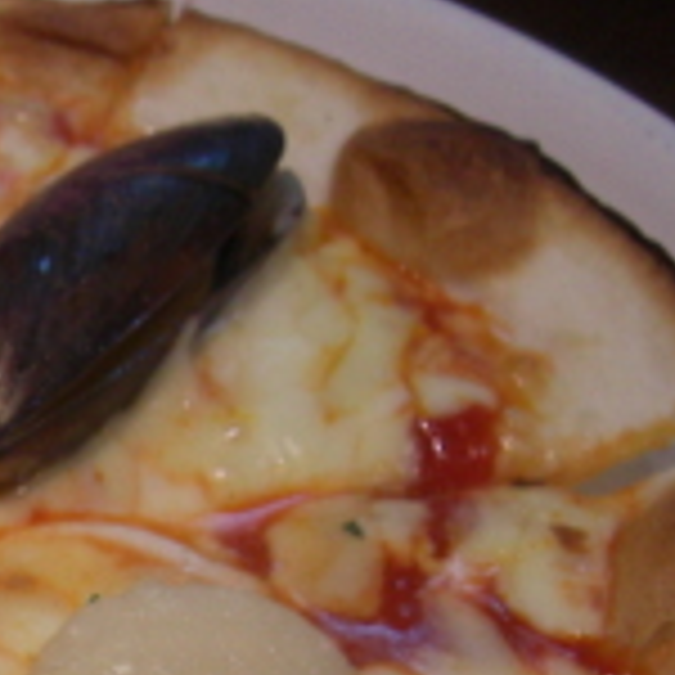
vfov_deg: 11.9
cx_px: -346
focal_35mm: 143
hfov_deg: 11.7
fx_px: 3155
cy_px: 824
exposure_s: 1/50
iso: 200
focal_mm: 7.9
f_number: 2.8
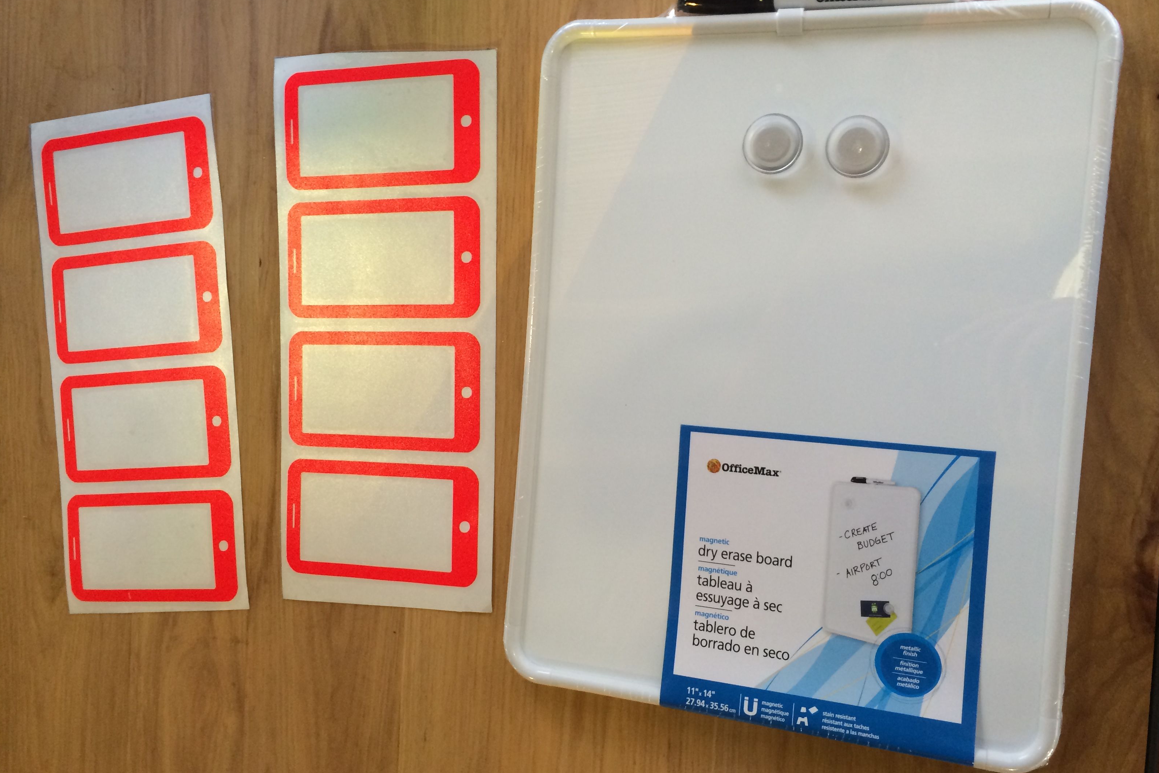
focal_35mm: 32
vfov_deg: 41.1
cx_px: 591
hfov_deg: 58.7
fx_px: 1030
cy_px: 382
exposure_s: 1/30
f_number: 2.2
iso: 125
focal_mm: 4.12
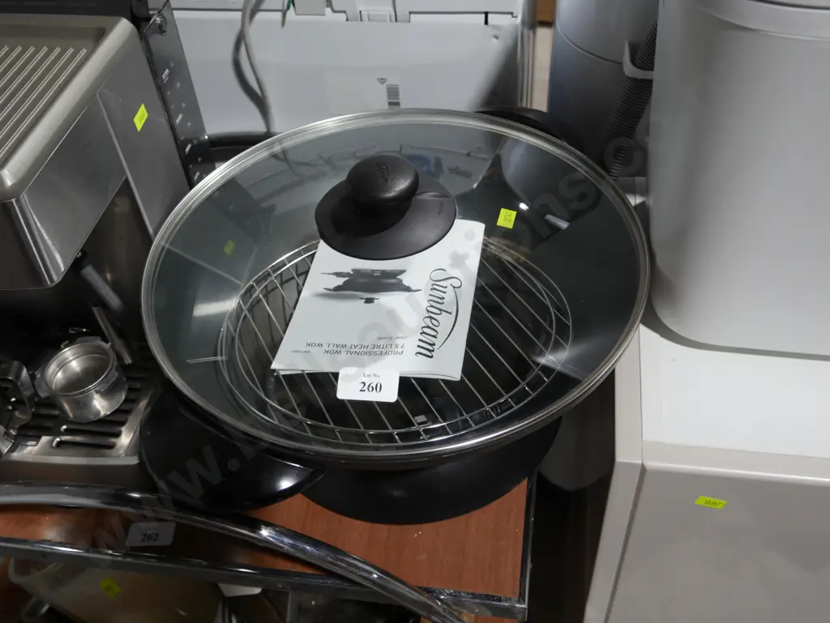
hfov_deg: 53.9
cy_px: 312
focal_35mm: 34
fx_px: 816
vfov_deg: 41.8
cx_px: 415
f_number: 4
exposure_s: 1/60
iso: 250
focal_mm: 17
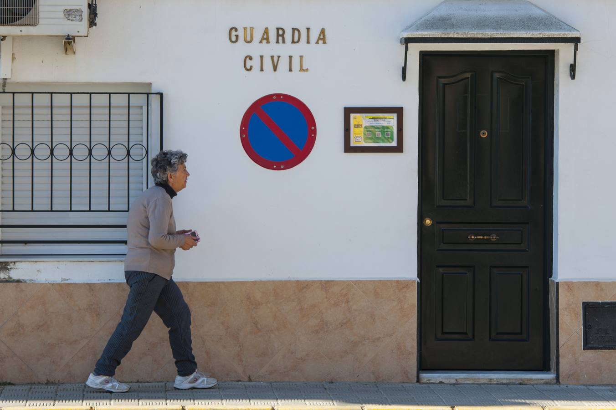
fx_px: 2138
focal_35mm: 125
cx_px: 308
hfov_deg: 16.4
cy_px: 205
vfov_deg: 11.0
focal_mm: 125
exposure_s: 1/250
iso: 160
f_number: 8
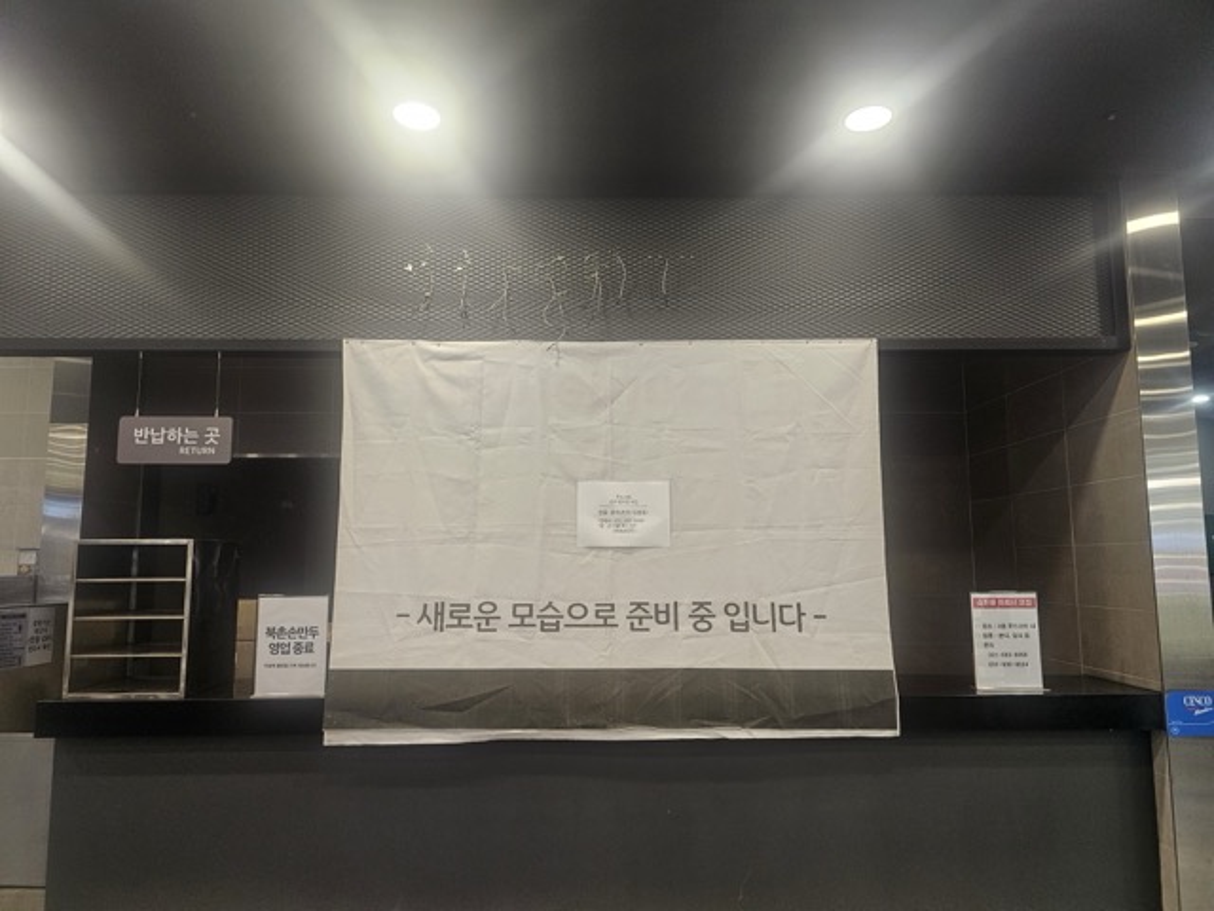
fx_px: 807
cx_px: 607
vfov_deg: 58.9
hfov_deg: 73.9
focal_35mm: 23
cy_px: 456
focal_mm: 6.3
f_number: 1.7
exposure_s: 1/120
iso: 320
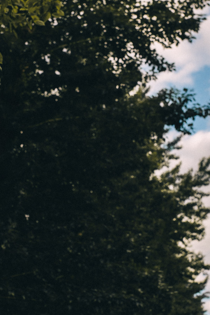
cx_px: 95
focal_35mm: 83
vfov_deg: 24.4
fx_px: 726
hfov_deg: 16.4
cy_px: 183
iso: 80
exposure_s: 1/500
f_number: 4.5
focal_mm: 35
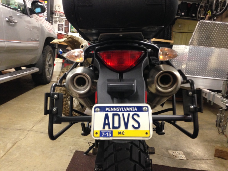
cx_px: 114
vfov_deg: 42.9
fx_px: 217
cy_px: 86
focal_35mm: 33
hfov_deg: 55.4
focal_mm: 4.1
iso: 250
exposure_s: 1/20
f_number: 2.4
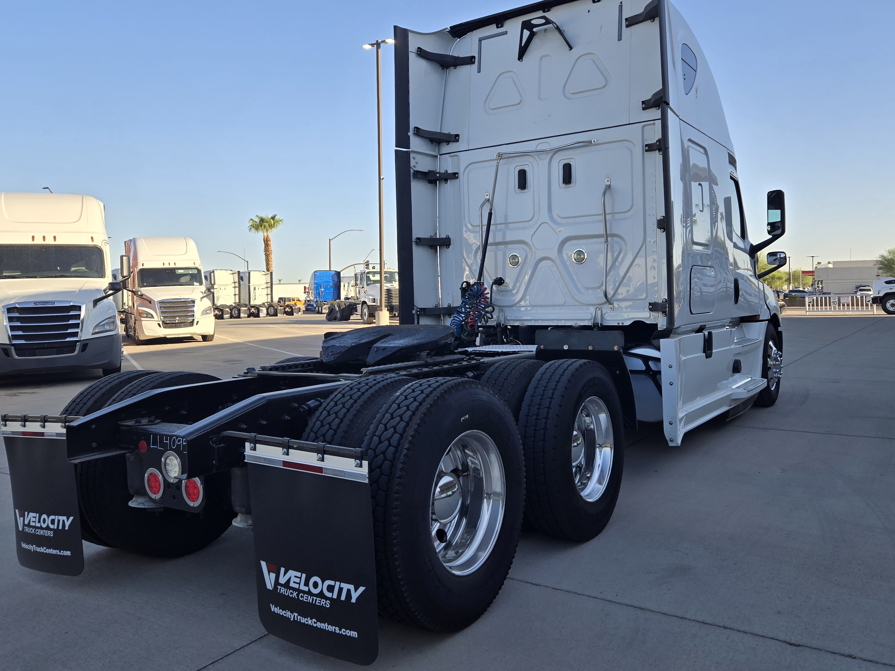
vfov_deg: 49.7
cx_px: 459
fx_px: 724
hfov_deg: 63.4
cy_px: 312
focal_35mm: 28
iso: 25
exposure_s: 1/955
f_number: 1.8
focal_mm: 5.4
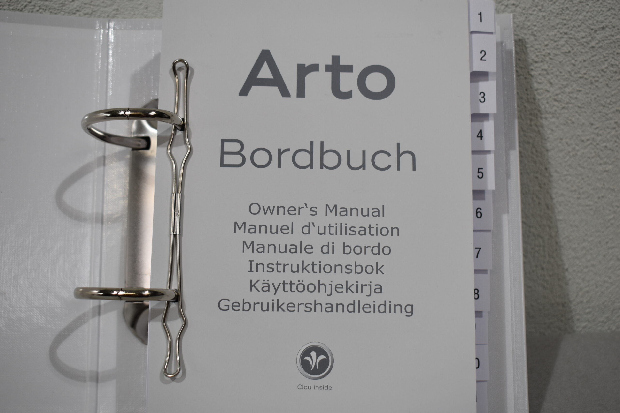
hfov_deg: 41.1
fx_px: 827
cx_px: 310
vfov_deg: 28.1
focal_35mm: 48
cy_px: 206
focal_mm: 32
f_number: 5.6
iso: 200
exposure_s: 1/125
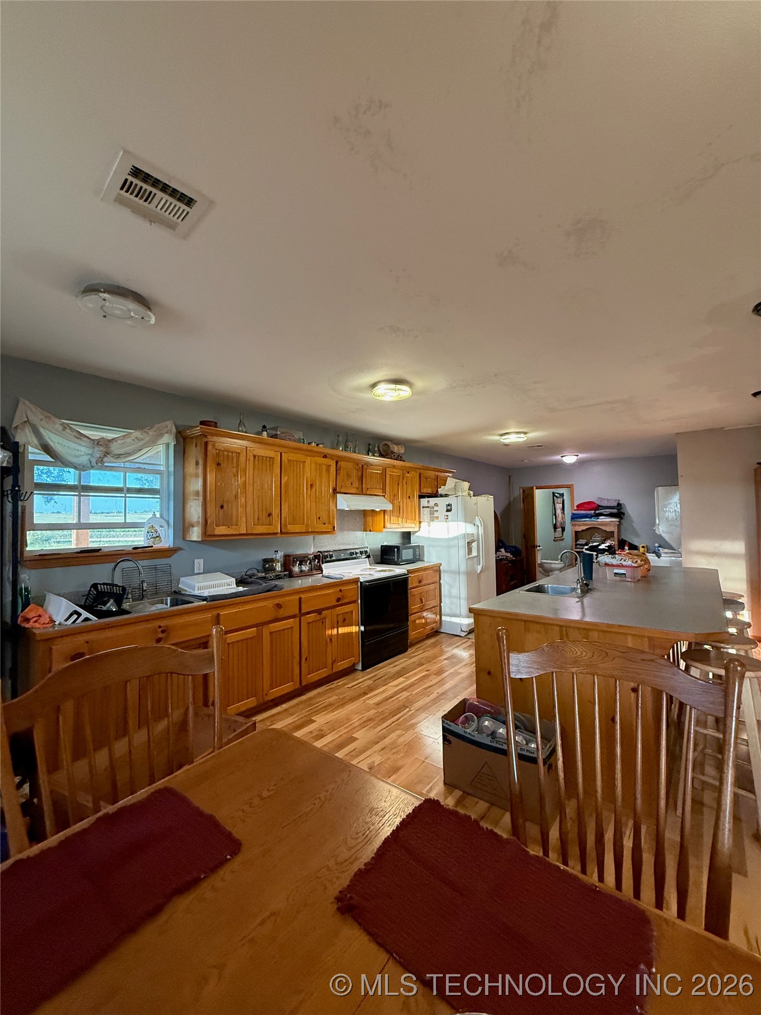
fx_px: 410
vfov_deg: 102.1
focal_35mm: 14
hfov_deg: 85.7
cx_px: 380
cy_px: 508
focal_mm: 2.22
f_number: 2.2
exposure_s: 1/78
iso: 400
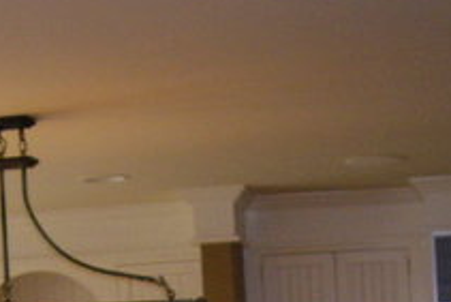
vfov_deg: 10.9
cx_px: 192
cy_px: 499
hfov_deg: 17.0
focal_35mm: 120
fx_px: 1504
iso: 200
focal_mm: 6.2
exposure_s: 1/40
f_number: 2.7
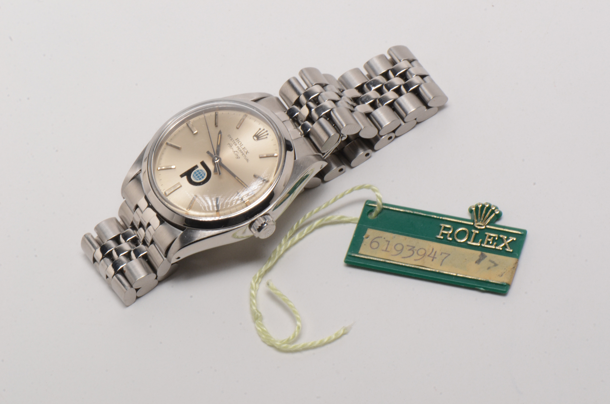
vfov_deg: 10.7
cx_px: 305
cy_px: 202
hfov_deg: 16.1
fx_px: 2156
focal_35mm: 128
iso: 400
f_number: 25
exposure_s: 1/125
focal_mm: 85
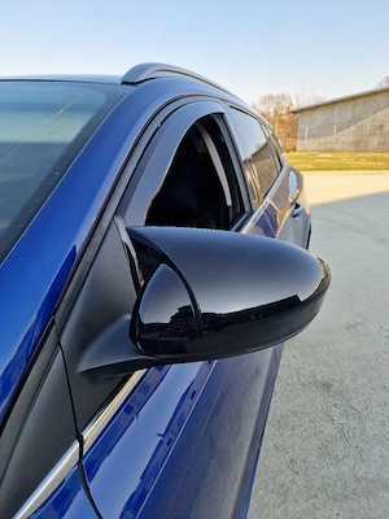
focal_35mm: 23
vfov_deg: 73.9
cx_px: 194
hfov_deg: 58.9
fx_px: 345
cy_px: 260
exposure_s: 1/345
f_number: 1.8
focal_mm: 6.4
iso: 50
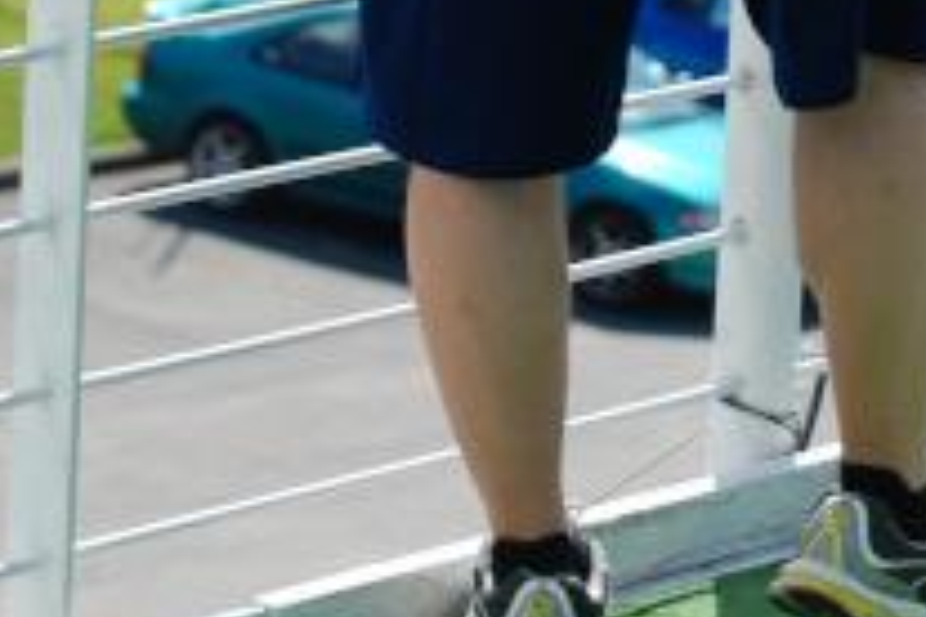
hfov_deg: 6.3
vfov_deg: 4.2
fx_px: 8359
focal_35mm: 325
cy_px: -349
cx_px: 828
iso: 100
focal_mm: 70
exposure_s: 1/320
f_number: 5.6
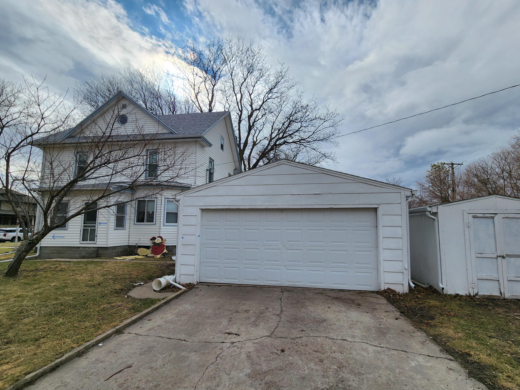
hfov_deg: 102.0
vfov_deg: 85.6
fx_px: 210
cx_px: 275
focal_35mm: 14
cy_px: 204
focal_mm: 2.2
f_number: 2.2
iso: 50
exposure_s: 1/3474
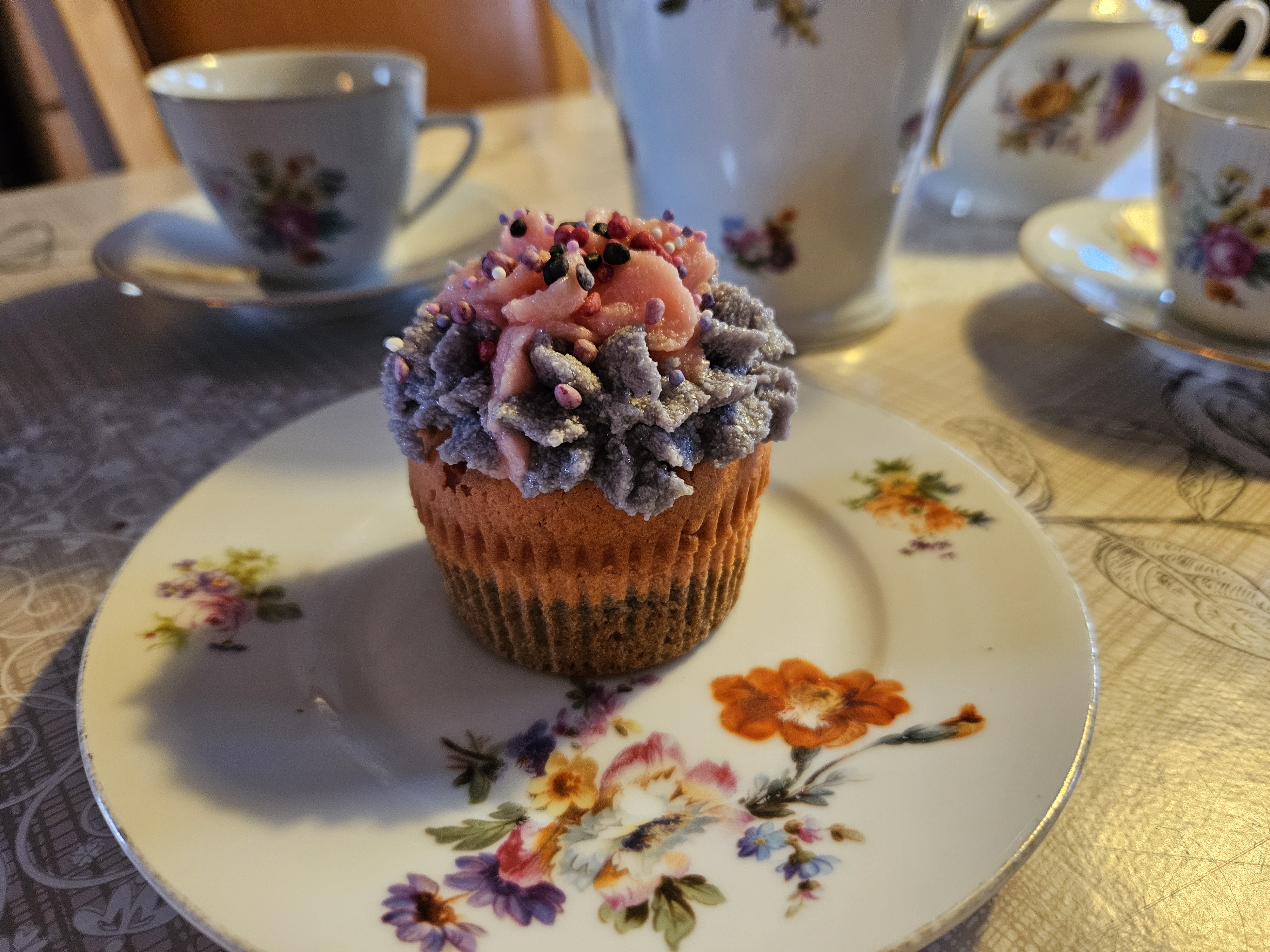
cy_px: 476
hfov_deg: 73.9
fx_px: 844
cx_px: 635
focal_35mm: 23
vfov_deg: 58.9
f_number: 1.8
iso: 500
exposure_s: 1/50
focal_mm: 5.4
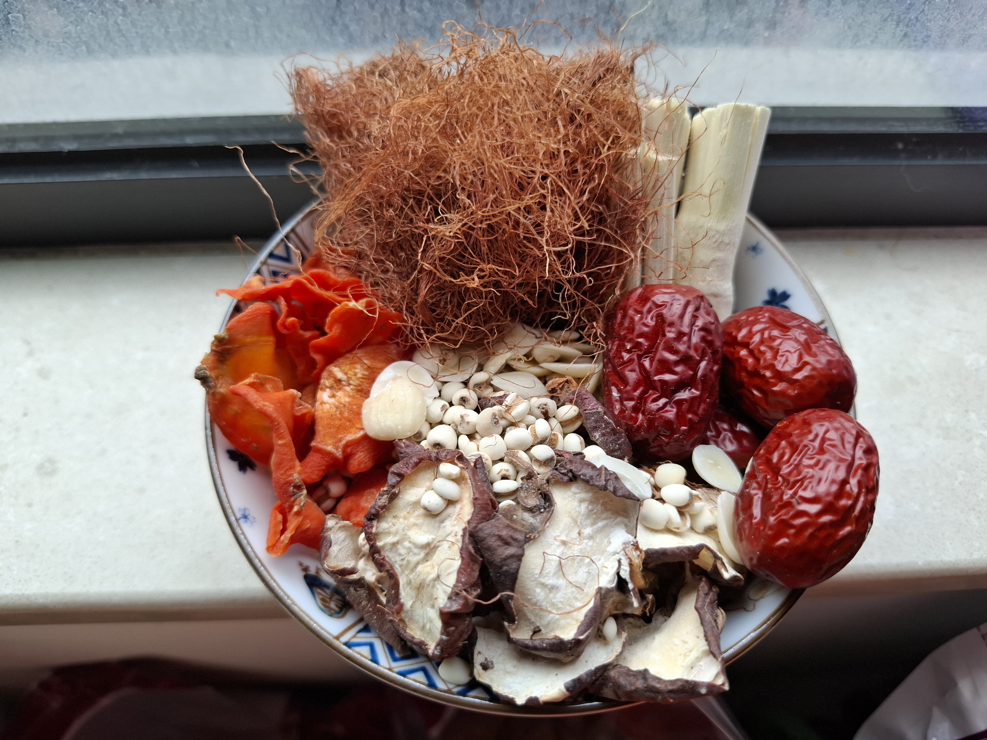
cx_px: 494
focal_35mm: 23
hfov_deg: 73.9
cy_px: 370
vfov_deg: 58.9
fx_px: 656
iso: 50
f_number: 1.8
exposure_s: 1/171
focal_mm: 5.54
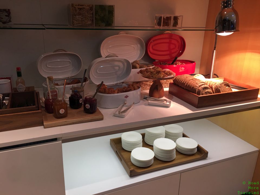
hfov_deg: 61.7
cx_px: 130
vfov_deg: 48.2
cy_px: 98
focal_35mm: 29
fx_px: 218
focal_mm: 4.15
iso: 32
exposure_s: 1/17
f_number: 2.2
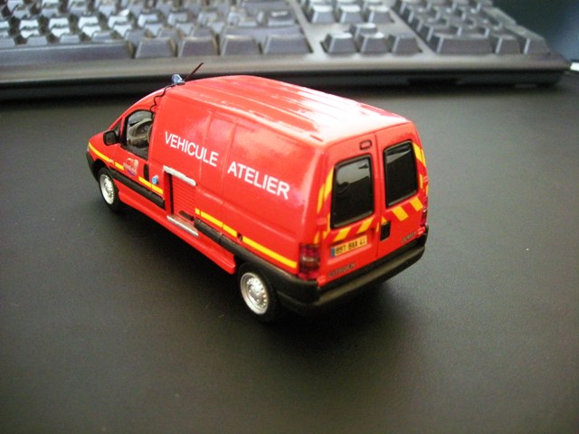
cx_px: 290
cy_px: 217
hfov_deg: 52.6
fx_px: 585
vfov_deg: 40.7
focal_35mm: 35
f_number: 2.8
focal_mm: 5.7
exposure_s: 1/22
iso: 400
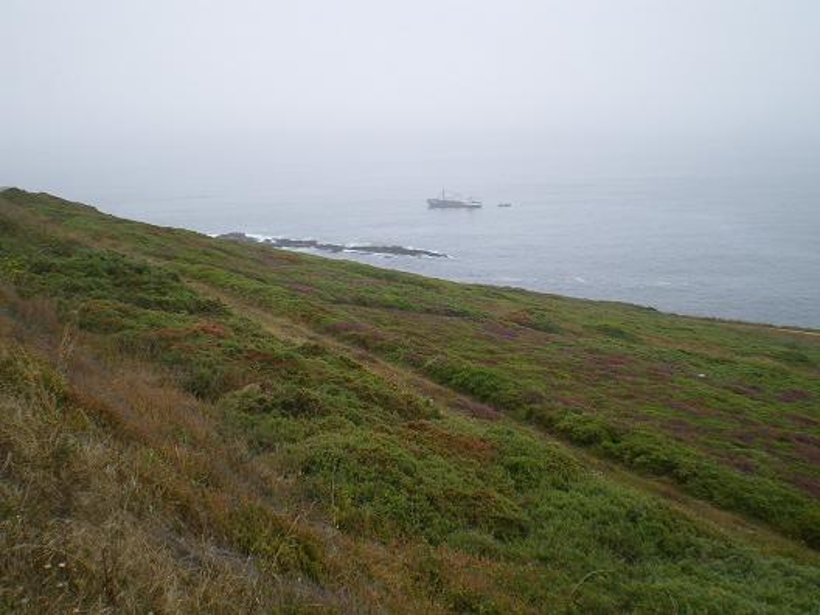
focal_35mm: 38
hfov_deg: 49.0
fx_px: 900
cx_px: 410
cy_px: 308
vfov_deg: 37.7
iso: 64
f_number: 4.6
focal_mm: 6.3
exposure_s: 1/250
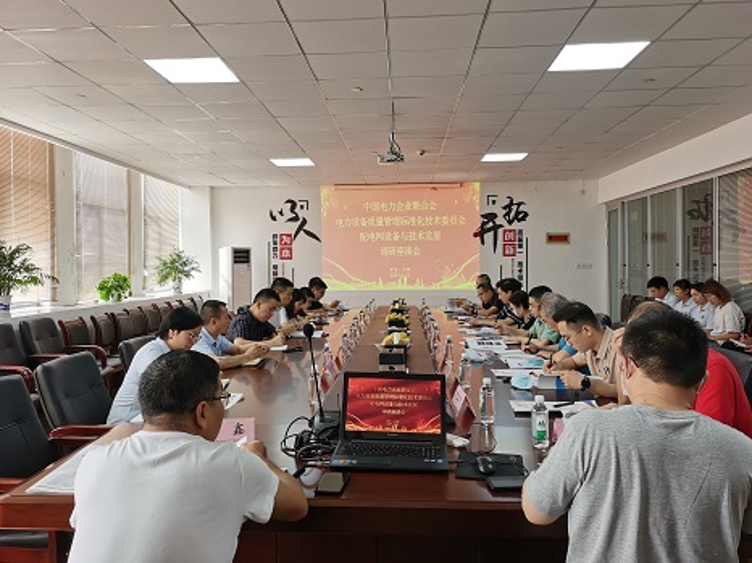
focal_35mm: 29
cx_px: 361
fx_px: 630
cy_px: 267
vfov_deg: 48.2
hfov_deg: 61.7
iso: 125
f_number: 1.8
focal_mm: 5.58
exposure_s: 1/100
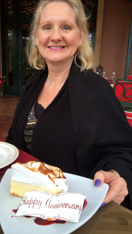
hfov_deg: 35.5
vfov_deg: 59.5
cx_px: 51
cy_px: 116
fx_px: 205
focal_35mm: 33
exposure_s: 1/60
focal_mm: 4.12
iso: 40
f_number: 2.2
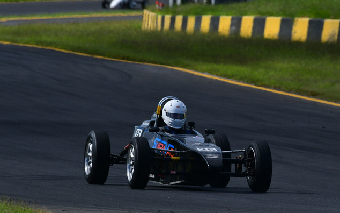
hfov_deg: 2.3
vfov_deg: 1.4
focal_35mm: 927
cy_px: 112
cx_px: 204
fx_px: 8588
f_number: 11
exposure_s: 1/640
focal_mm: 480
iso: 250
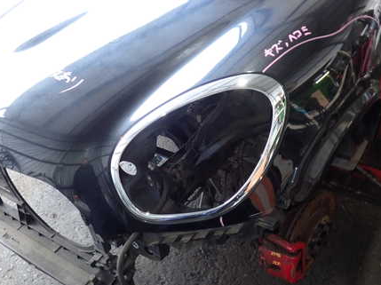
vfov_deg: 34.2
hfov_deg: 44.8
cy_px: 115
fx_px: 462
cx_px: 170
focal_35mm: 42
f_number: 2.3
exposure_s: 1/30
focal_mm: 5.4
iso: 200
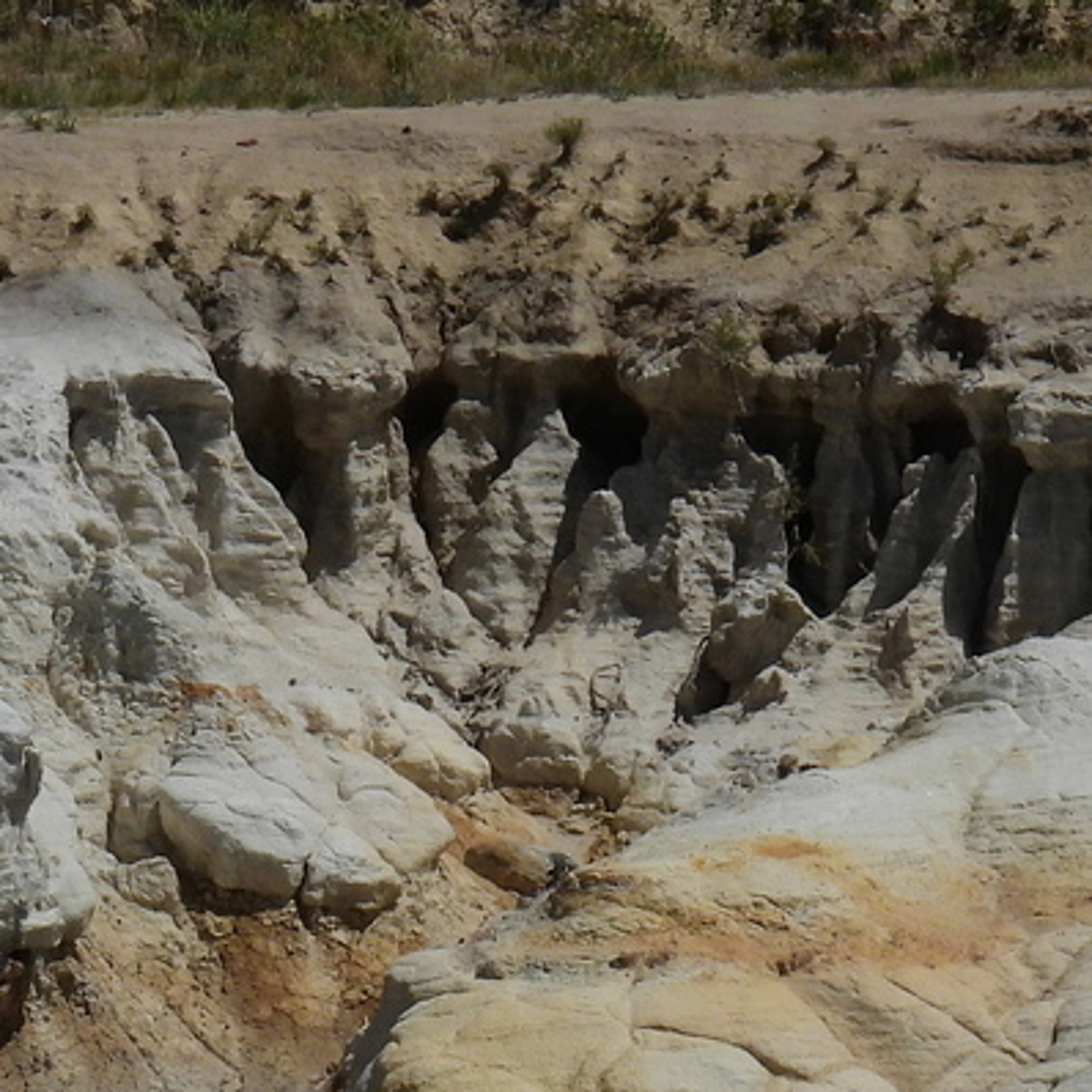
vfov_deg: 1.6
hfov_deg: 1.6
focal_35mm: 1079
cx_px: -590
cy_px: 1144
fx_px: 38510
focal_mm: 67.8
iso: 100
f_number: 6.3
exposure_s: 1/1600
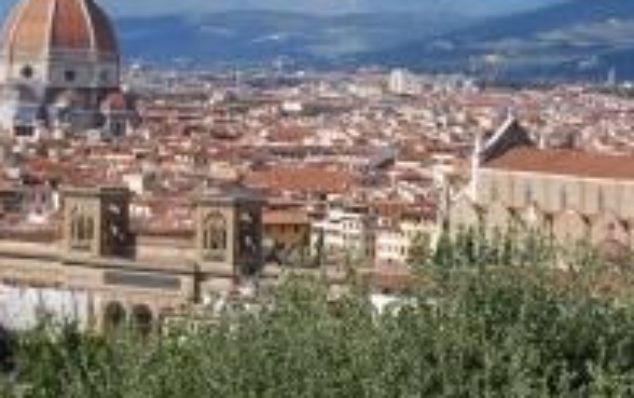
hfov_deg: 13.1
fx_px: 2719
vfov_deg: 8.4
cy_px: 178
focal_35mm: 157
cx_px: 692
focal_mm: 45
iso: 100
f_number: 8
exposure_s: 1/250
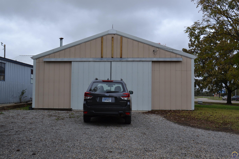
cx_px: 120
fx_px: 269
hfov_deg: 47.9
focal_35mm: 40
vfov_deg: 33.0
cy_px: 80
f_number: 7.1
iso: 100
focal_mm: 27
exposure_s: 1/200
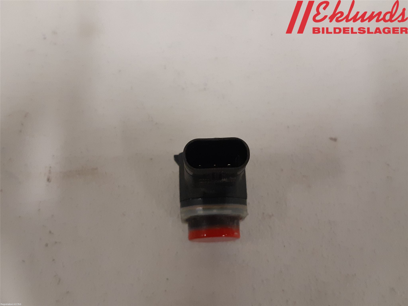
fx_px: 306
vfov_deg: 53.1
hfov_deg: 67.3
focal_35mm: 26
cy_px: 153
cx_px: 204
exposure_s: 1/50
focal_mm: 3.93
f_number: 1.7
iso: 320
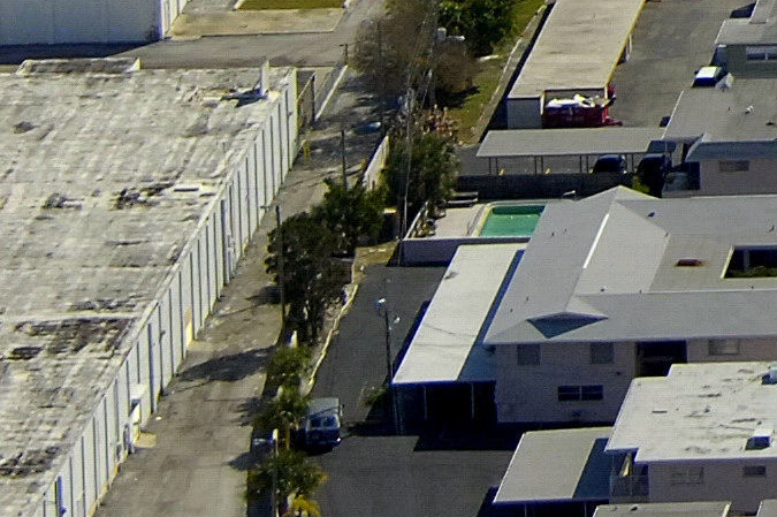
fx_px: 8627
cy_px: -1035
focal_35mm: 400
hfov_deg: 4.9
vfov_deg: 3.4
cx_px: 2339
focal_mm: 42
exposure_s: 1/1000
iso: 400
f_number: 8.5
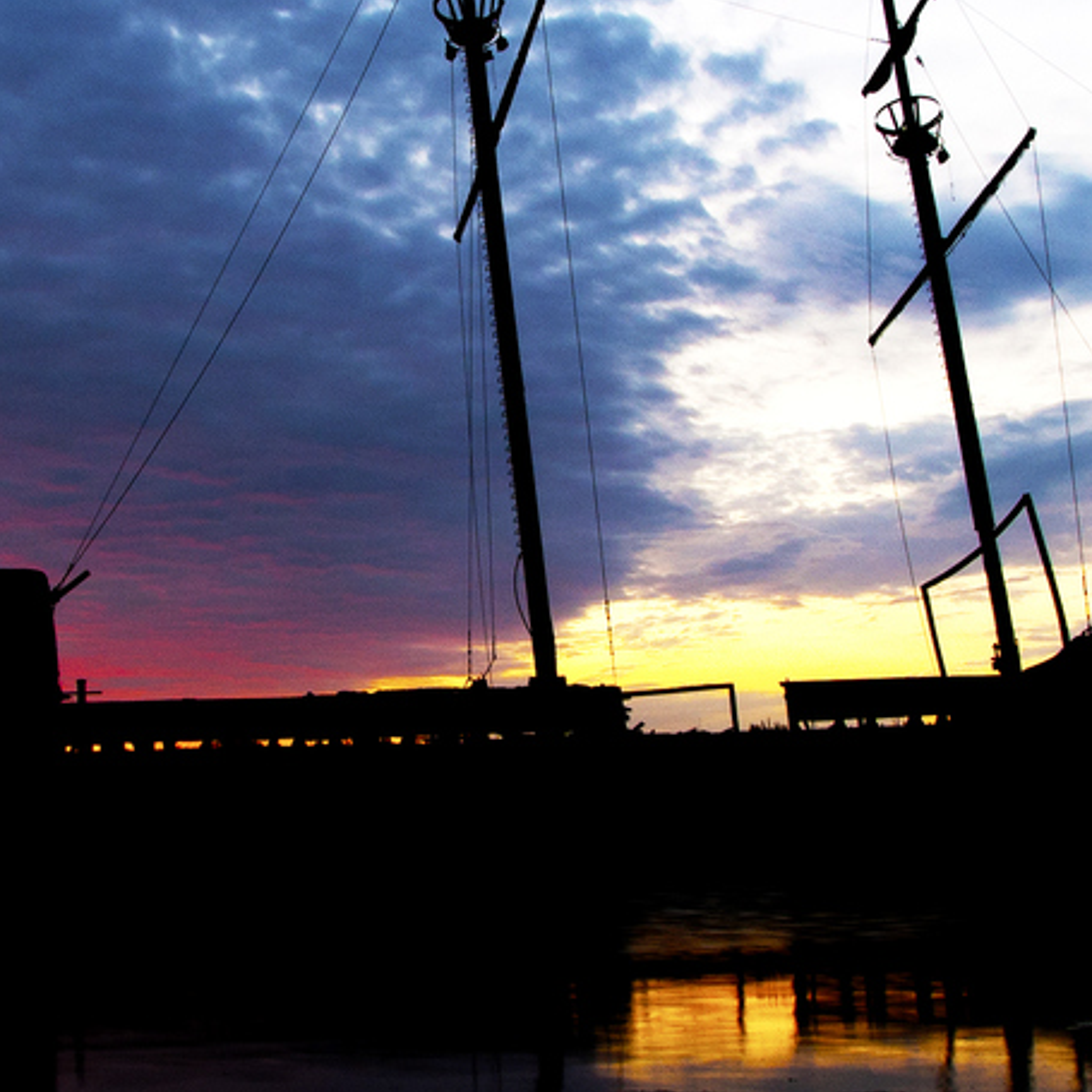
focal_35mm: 59
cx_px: 458
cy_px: 470
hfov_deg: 29.0
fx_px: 2106
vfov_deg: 29.0
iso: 280
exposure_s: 1
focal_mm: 18
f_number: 22
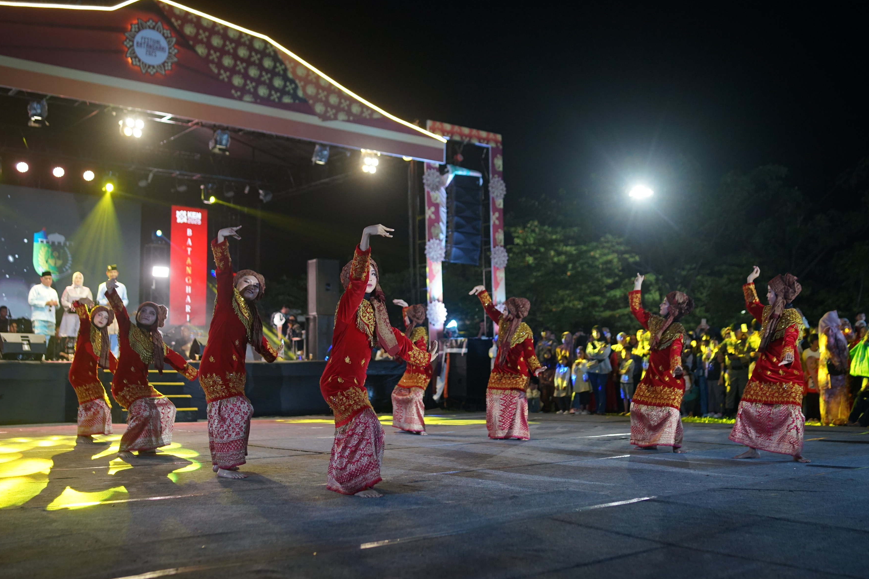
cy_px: 308
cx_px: 450
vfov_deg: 34.2
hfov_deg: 49.5
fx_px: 941
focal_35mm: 39
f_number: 2
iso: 1250
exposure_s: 1/250
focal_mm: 35
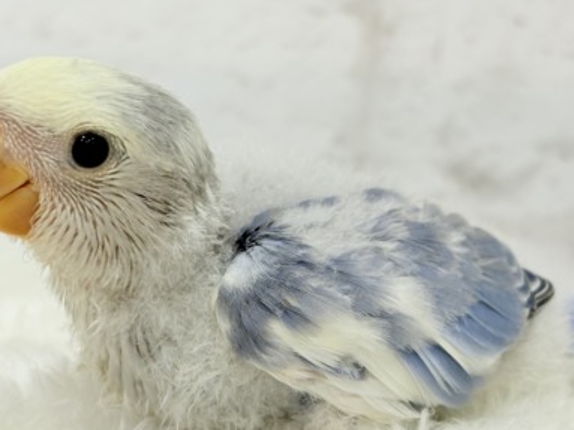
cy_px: 250
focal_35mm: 87
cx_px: 300
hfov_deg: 22.5
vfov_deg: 17.0
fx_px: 1442
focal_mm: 5.96
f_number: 1.6
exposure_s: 1/100
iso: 64
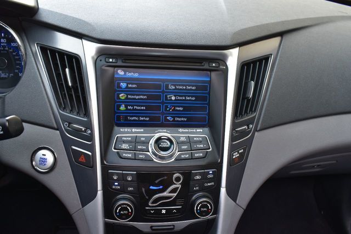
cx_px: 176
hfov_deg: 59.5
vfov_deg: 41.7
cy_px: 117
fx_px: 307
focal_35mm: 32
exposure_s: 1/60
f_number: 8
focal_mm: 21
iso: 400
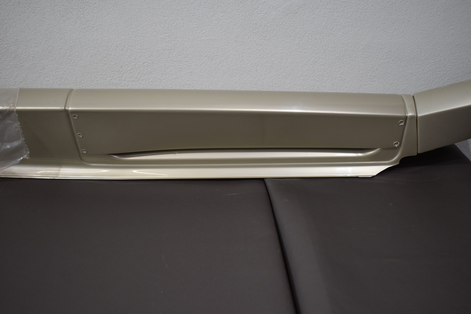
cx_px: 236
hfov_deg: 47.9
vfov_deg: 33.0
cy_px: 157
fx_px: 530
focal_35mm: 40
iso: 560
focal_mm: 27
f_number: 4
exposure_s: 1/250
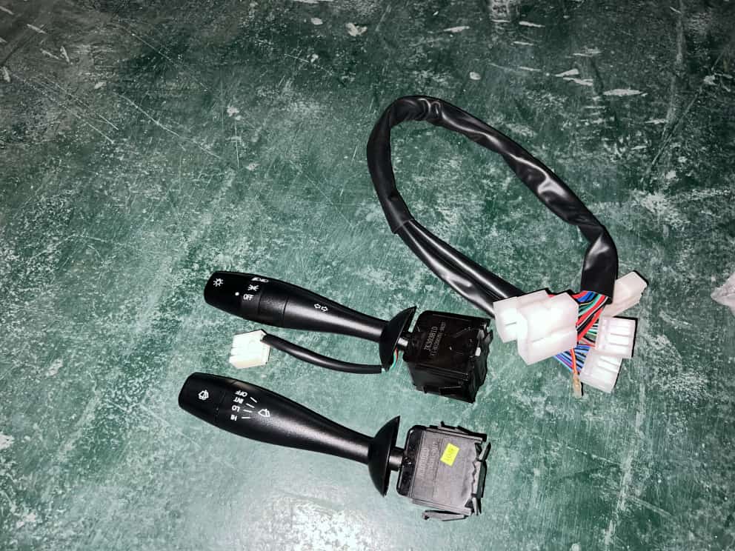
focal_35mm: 26
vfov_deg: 53.1
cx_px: 368
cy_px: 276
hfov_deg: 67.3
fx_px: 552
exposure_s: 1/21
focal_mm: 5.7
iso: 40
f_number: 1.5
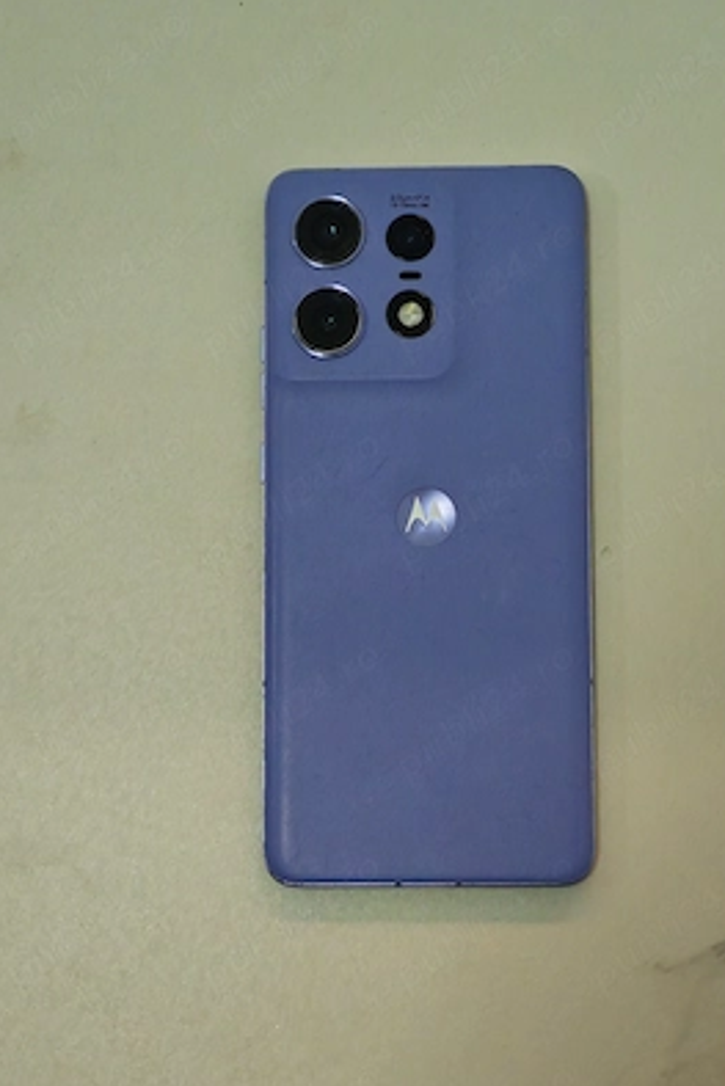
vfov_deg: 26.6
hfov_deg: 18.0
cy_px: 546
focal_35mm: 76
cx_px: 386
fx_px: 2294
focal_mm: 6.38
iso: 1000
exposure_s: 1/50
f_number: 2.4
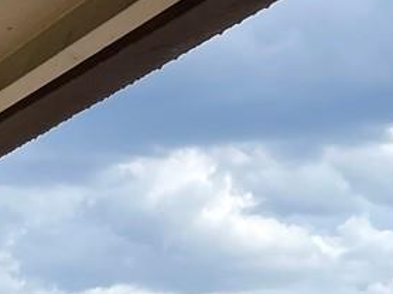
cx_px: -515
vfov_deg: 9.4
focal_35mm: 144
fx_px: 1633
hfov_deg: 11.6
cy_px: 653
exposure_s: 1/1309
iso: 32
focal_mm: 5.1
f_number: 1.6
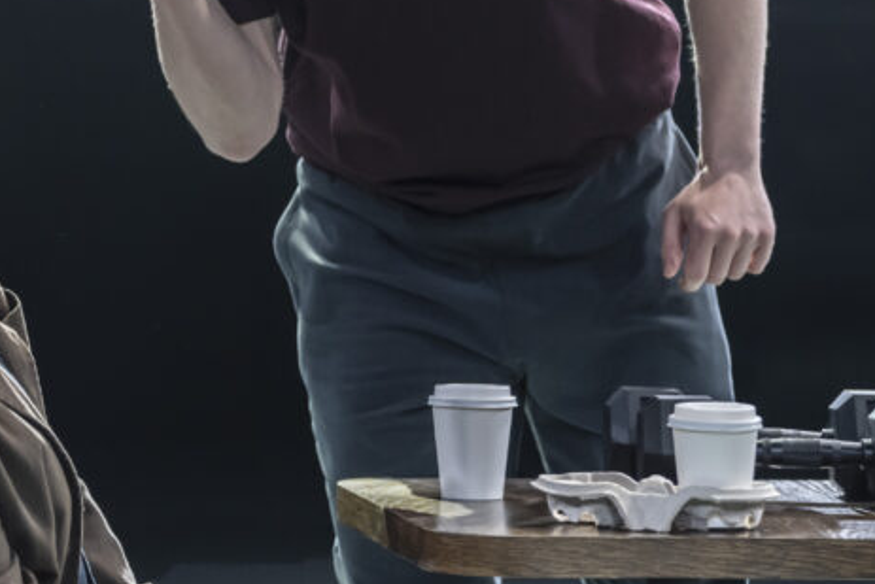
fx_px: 5105
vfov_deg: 6.5
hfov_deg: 9.8
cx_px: 146
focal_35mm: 210
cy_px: 58
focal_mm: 95
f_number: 2.8
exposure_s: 1/500
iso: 2000
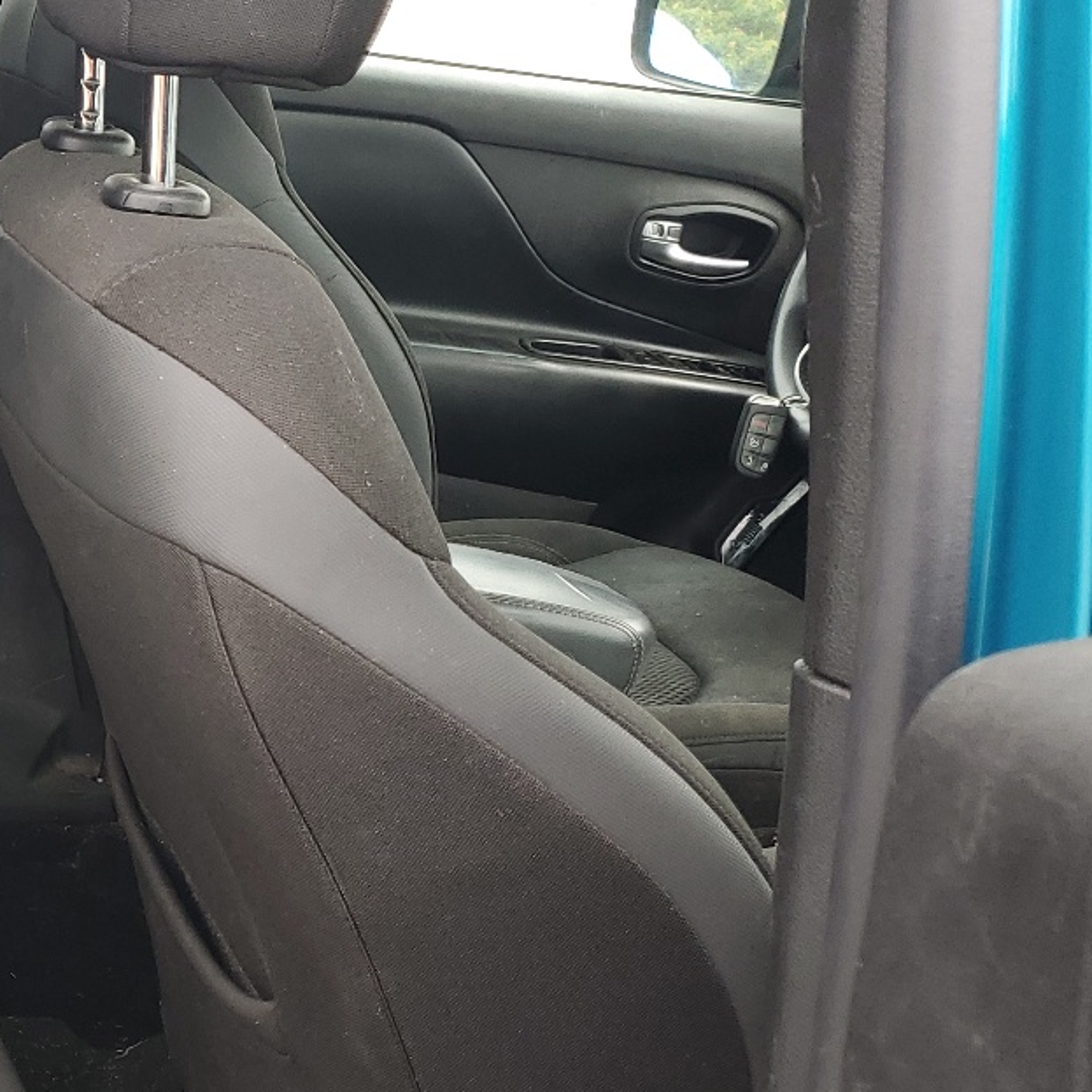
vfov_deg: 29.1
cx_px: -237
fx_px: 2106
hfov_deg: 25.8
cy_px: 543
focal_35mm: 59
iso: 50
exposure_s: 1/139
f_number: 1.5
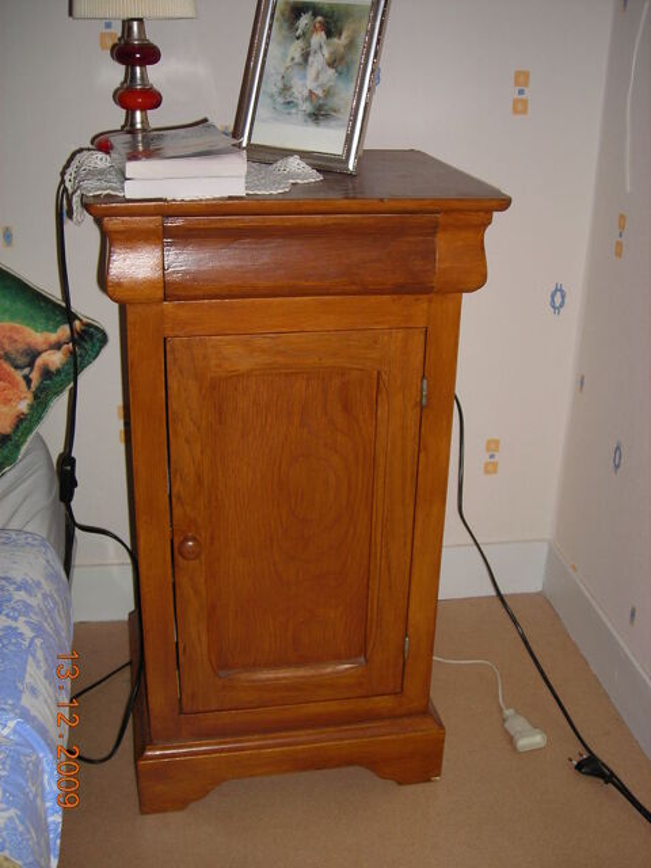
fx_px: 953
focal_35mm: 38
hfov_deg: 37.7
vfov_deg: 49.0
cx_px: 326
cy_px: 434
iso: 50
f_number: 3.2
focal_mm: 6.3
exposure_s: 1/60.1
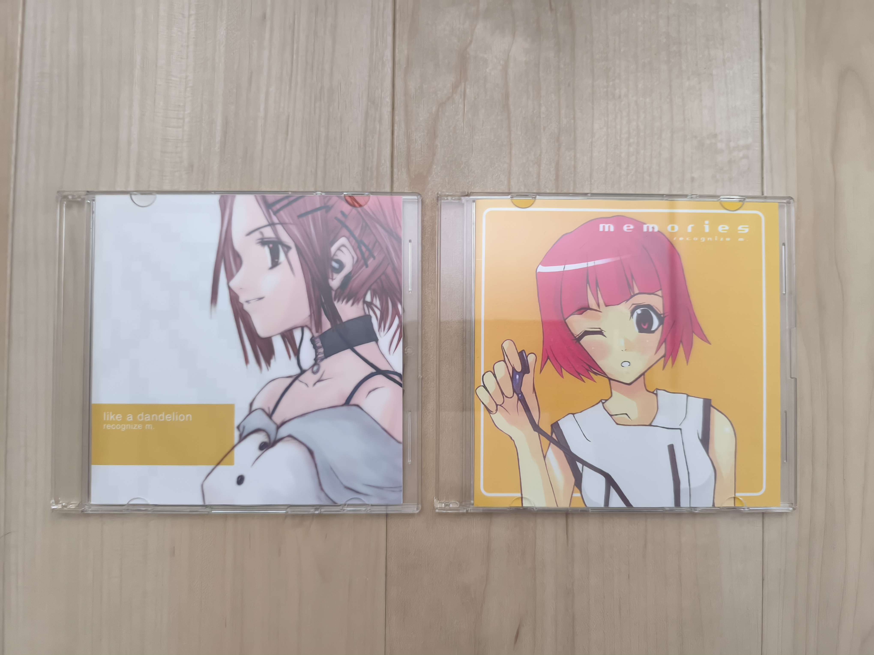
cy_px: 328
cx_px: 437
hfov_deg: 73.9
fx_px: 581
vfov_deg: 58.9
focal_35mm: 23
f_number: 1.65
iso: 8163
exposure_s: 1/20
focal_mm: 6.14
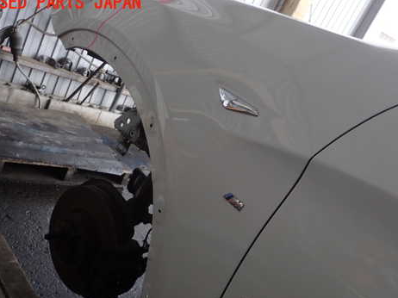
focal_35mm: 39
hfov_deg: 47.5
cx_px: 243
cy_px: 186
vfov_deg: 36.6
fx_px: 448
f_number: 2.3
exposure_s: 1/80
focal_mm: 5.4
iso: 100
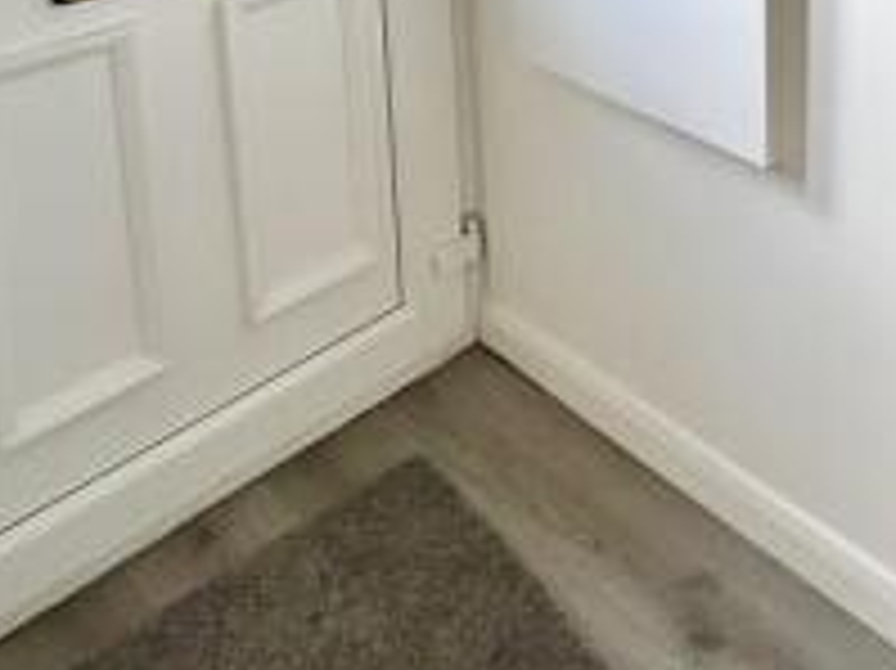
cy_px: -241
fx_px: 1061
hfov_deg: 39.3
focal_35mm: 41
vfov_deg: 27.9
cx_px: 934
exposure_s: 1/121
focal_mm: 2.22
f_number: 2.2
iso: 250
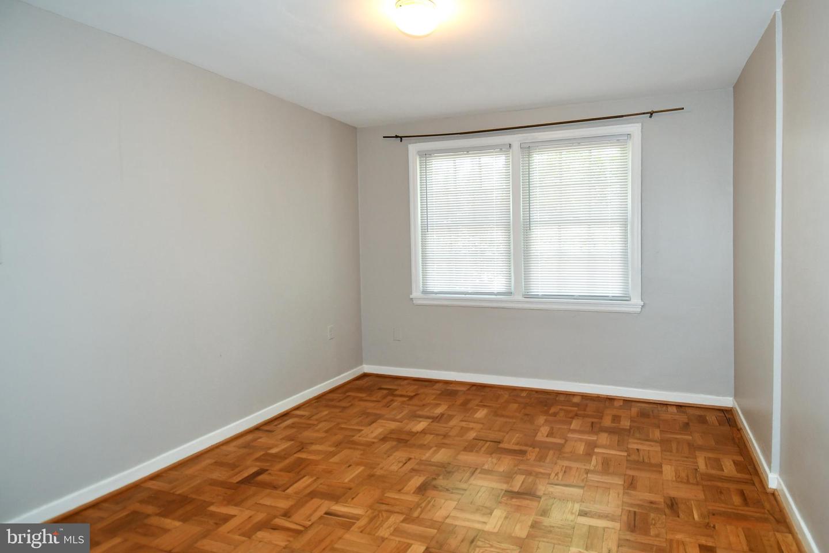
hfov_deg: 90.0
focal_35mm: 18
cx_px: 414
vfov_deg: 67.4
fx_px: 414
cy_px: 276
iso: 640
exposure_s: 1/60
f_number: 4
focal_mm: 12
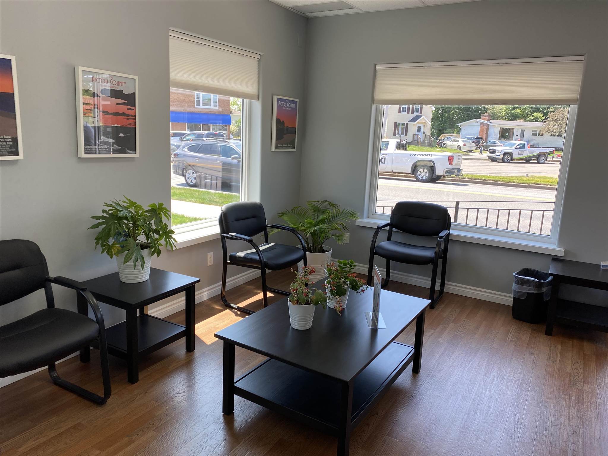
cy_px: 228
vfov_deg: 53.1
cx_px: 304
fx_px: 457
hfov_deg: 67.3
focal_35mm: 26
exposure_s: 1/169
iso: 32
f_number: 1.8
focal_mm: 4.25
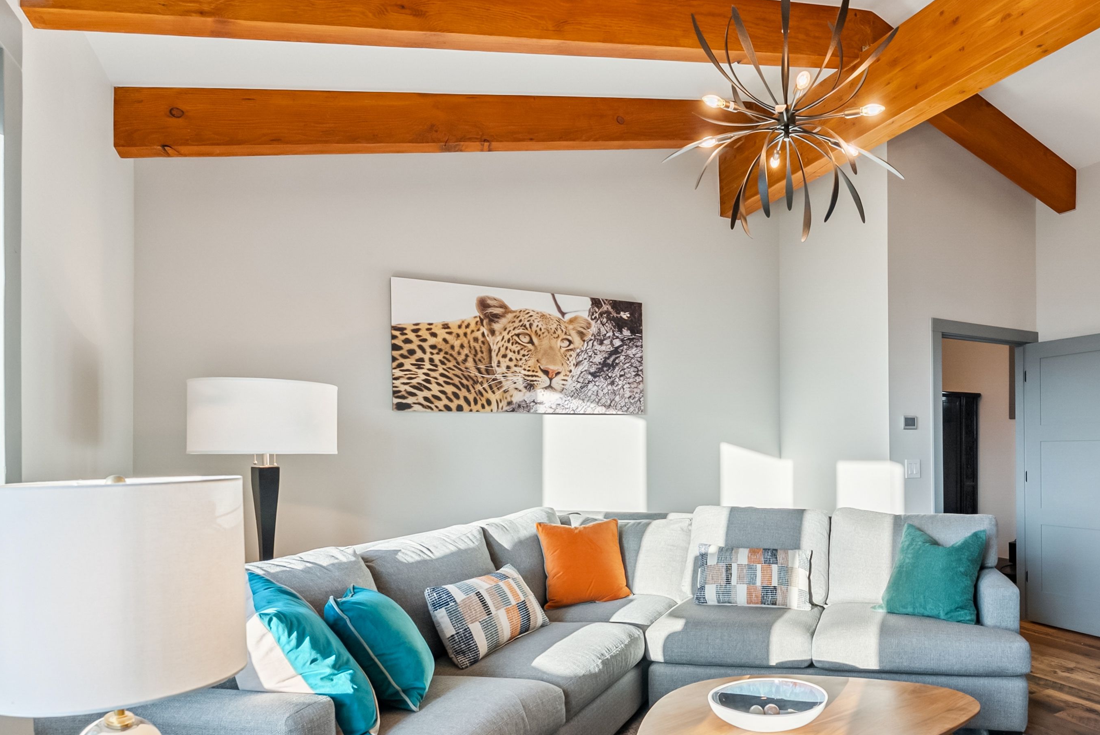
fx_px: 673
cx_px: 772
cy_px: 452
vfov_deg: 56.7
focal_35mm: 22
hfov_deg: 74.9
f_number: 7.1
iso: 800
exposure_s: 1/200
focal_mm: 14
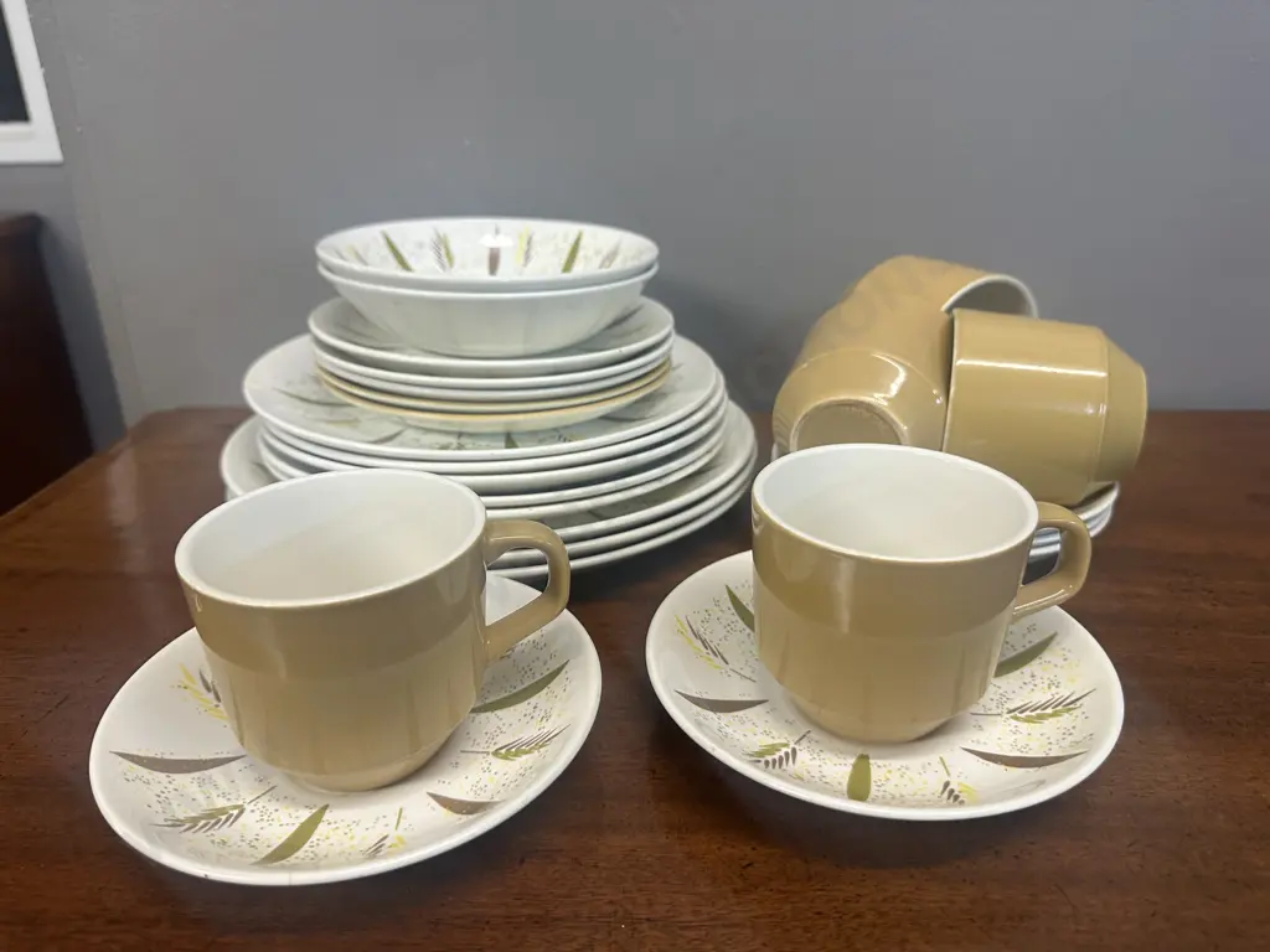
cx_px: 635
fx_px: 881
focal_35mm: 24
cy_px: 476
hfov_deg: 71.6
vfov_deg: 56.8
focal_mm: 6.86
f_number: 1.78
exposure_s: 1/100
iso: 200
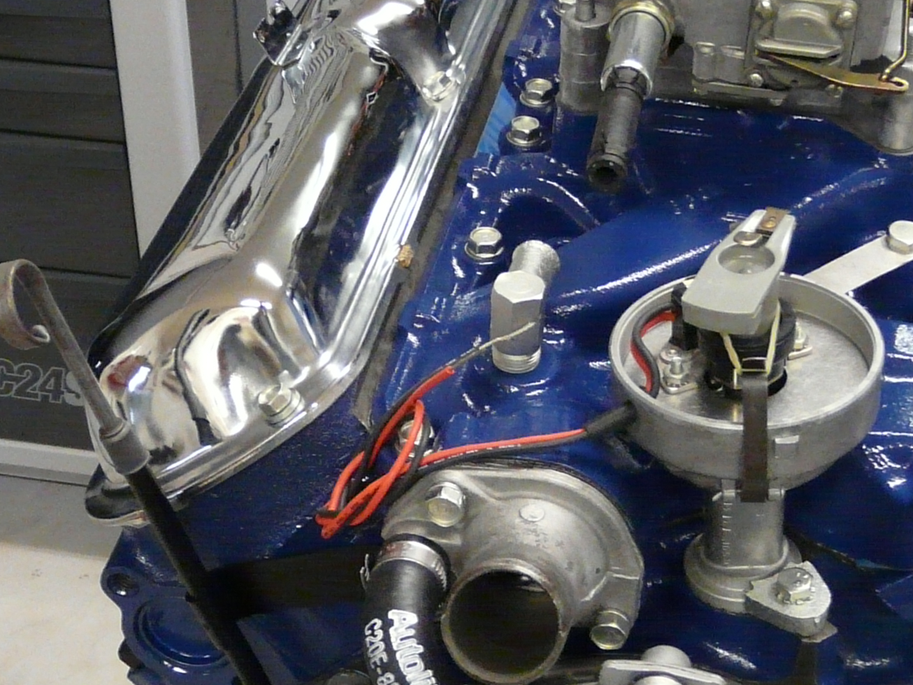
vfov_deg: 20.9
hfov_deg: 27.7
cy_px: 474
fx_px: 1846
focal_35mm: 70
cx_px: 565
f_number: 2.8
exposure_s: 1/40
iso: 400
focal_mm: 4.6
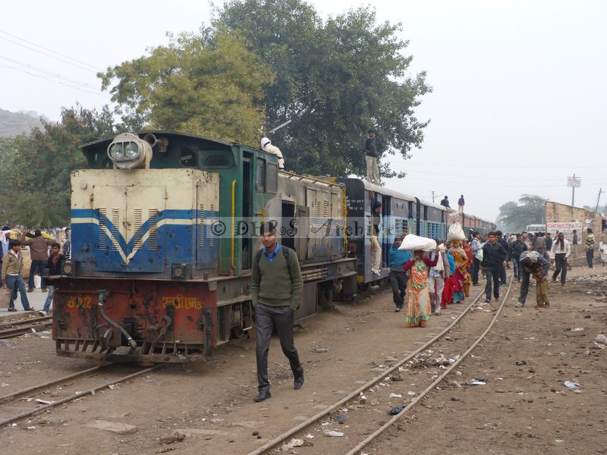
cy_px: 228
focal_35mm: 50
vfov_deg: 29.1
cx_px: 304
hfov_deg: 38.2
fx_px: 877
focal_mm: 9
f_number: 4
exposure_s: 1/320
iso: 100
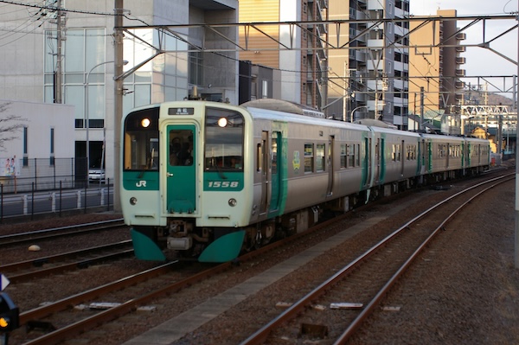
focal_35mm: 68
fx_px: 972
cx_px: 260
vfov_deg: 20.1
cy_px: 172
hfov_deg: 29.9
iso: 400
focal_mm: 45
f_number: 4.5
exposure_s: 1/350
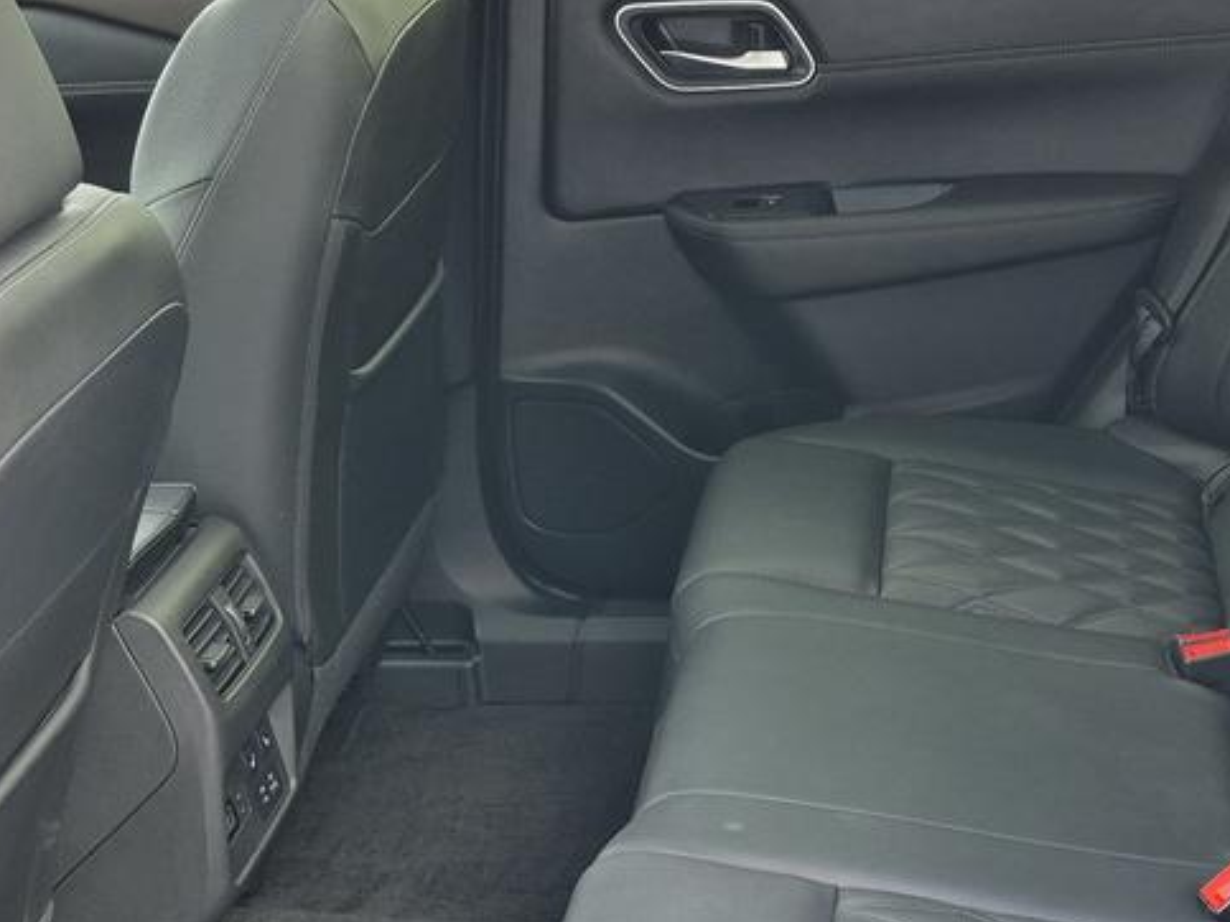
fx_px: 2167
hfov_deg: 31.6
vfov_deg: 24.0
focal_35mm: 61
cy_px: 568
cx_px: 749
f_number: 1.8
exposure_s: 1/180
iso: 50
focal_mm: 5.4
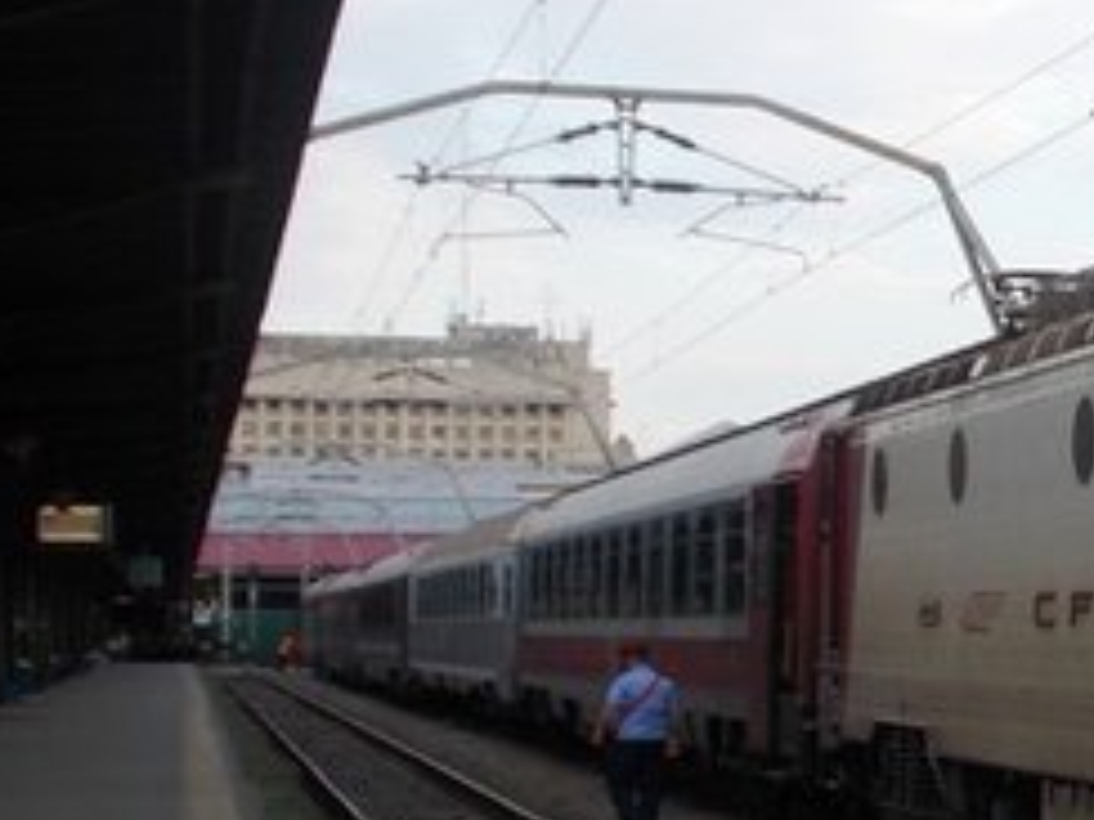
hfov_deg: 16.3
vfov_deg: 13.2
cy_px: 513
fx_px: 3540
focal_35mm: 112
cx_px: 1547
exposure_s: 1/160
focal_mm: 6.9
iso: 80
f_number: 3.9
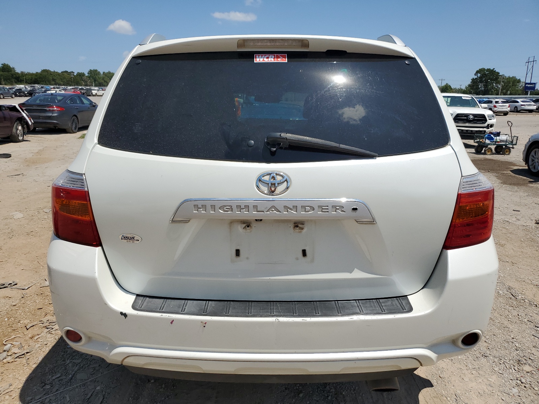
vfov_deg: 53.1
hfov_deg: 67.3
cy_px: 202
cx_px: 270
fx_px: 405
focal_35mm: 26
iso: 50
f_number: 1.5
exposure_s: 1/10000
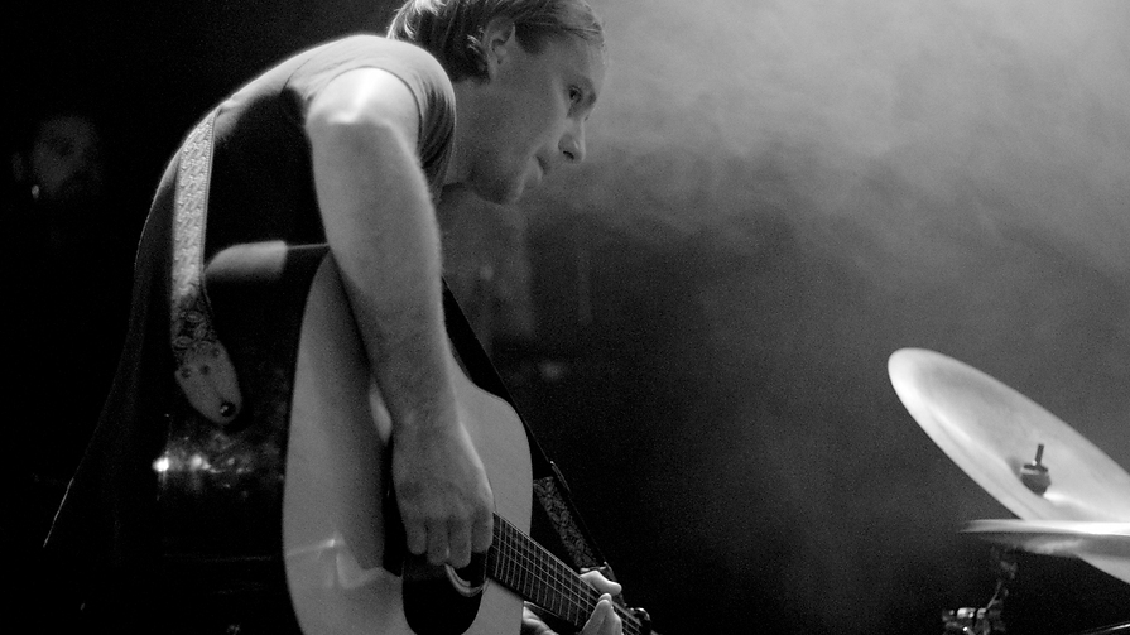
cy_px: 355
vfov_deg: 15.3
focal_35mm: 79
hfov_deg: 26.9
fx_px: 2367
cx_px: 563
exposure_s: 1/80
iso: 1000
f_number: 1.4
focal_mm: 50
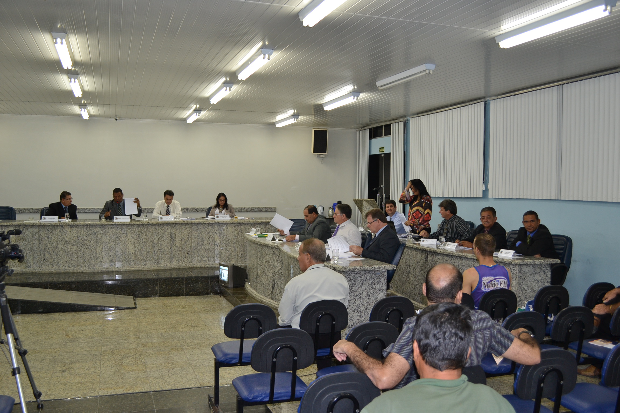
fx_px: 568
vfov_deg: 40.0
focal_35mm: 33
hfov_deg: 57.2
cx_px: 310
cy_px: 206
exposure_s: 1/60
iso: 400
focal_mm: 22
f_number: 3.8
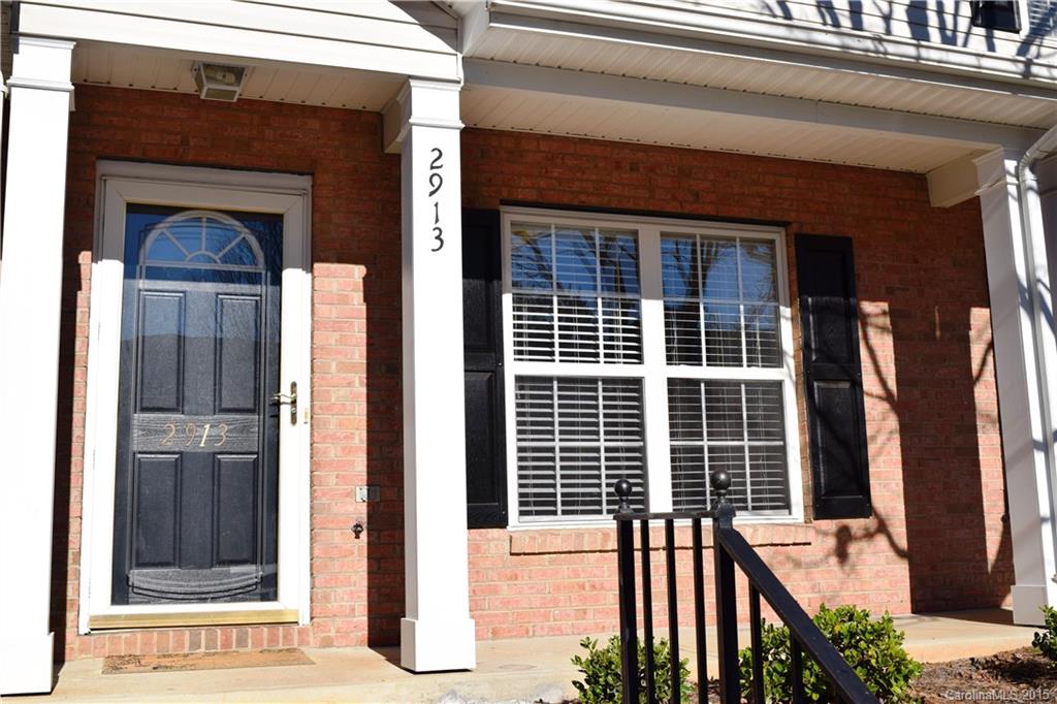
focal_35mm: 40
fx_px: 1189
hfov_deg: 47.9
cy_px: 352
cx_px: 528
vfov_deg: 33.0
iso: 200
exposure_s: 1/500
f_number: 11
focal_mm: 27
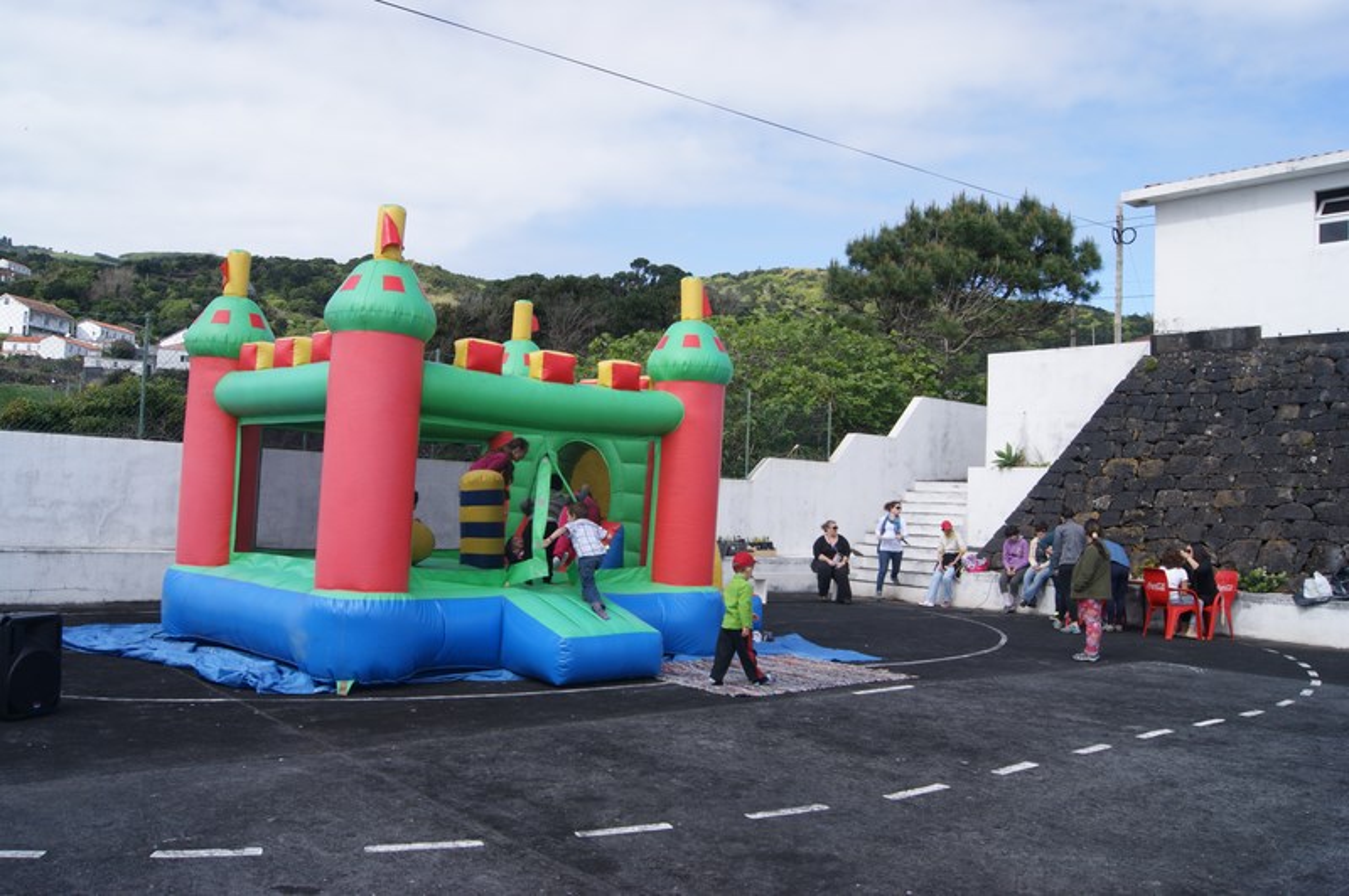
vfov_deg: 43.5
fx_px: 1123
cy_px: 448
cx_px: 674
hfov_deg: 62.0
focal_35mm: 30
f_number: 10
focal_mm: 20
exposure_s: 1/125
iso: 100
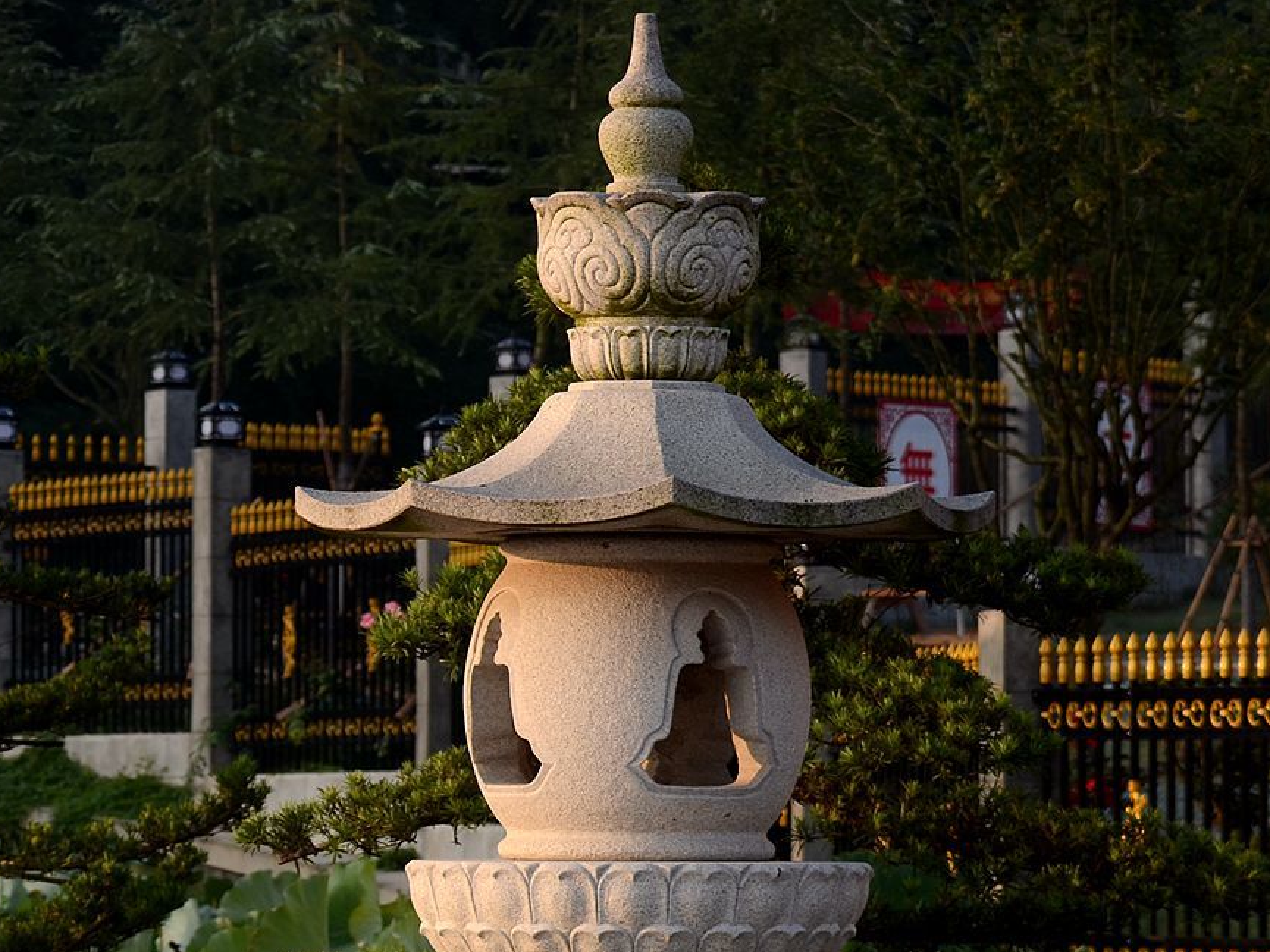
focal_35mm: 211
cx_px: 68
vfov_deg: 7.0
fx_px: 7742
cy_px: 760
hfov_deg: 9.3
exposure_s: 1/320
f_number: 4.5
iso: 160
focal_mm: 70
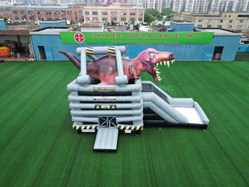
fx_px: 173
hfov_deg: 71.6
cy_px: 94
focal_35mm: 24
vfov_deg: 56.8
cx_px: 124
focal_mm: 6.72
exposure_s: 1/1500
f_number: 1.7
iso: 110
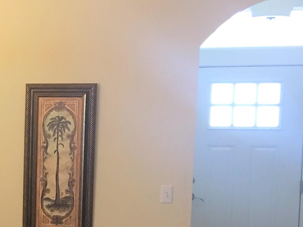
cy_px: 190
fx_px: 735
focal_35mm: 84
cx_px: -84
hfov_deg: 21.2
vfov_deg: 17.4
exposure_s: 1/15
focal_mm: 4.15
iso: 64
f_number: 2.2
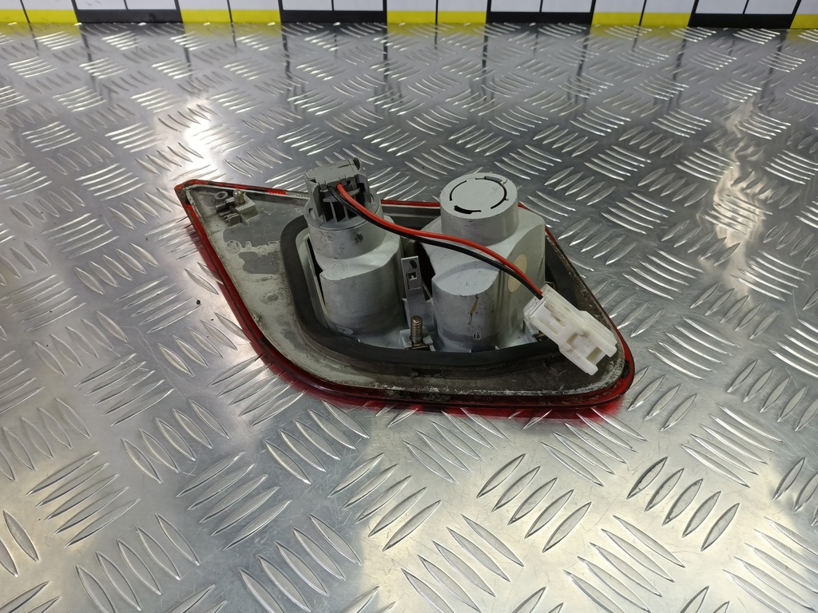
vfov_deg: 58.9
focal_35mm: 23
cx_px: 409
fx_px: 544
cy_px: 306
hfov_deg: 73.9
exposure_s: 1/50
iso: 95
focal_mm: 4.11
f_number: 1.6
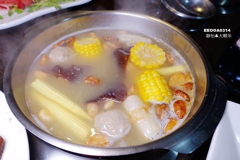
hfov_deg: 71.5
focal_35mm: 25
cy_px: 79
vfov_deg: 51.3
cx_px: 123
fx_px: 167
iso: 125
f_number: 2.8
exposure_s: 1/80
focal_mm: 8.8
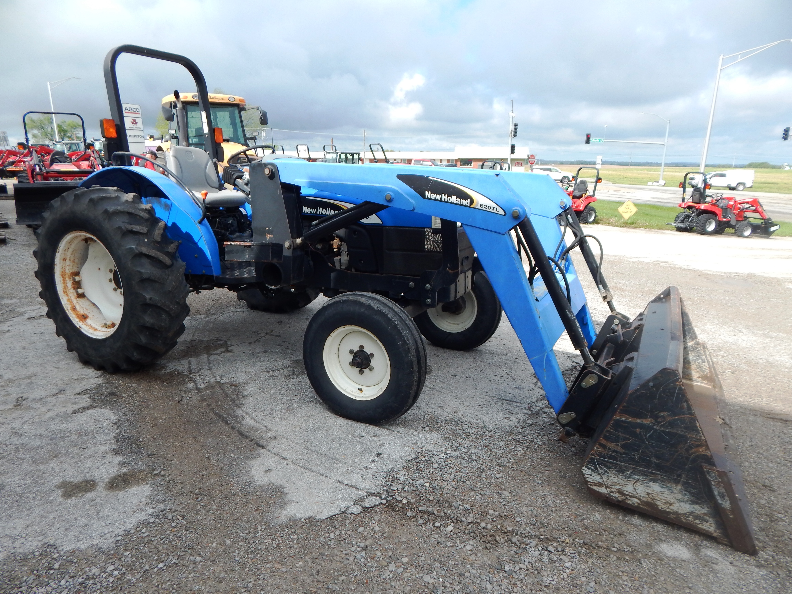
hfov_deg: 76.4
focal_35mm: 22
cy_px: 297
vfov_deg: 61.1
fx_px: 503
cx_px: 396
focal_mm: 4
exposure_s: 1/800
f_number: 3
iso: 125
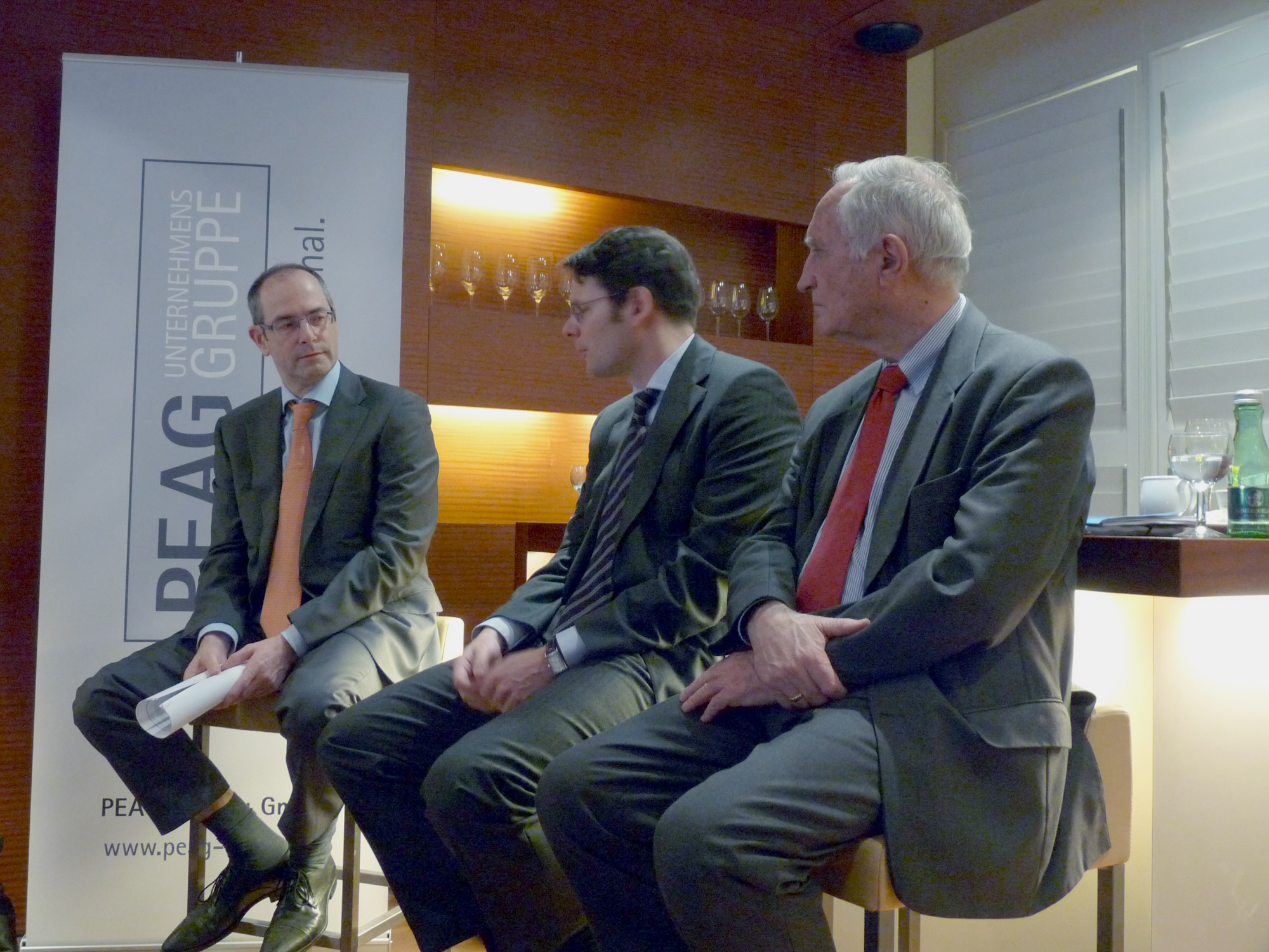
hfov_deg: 54.0
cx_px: 634
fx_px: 1246
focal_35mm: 34
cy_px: 476
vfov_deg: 41.8
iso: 400
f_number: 3
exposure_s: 1/10
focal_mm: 6
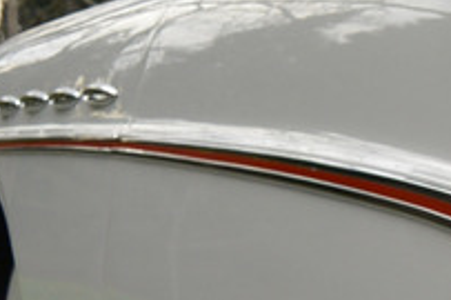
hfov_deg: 12.4
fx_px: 1790
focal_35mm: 143
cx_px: 955
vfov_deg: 9.5
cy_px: 312
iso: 100
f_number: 3.5
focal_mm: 11
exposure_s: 1/500
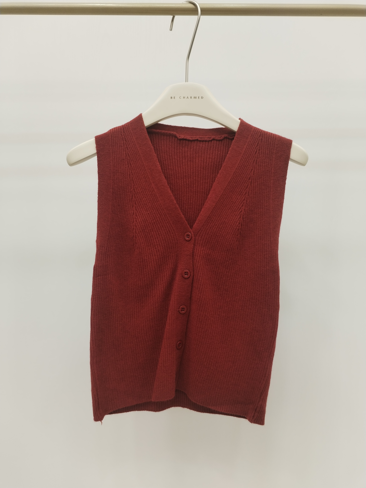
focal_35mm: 29
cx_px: 183
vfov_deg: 61.7
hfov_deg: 48.2
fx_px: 409
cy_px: 244
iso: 153
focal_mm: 4.75
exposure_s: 1/60
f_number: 1.8
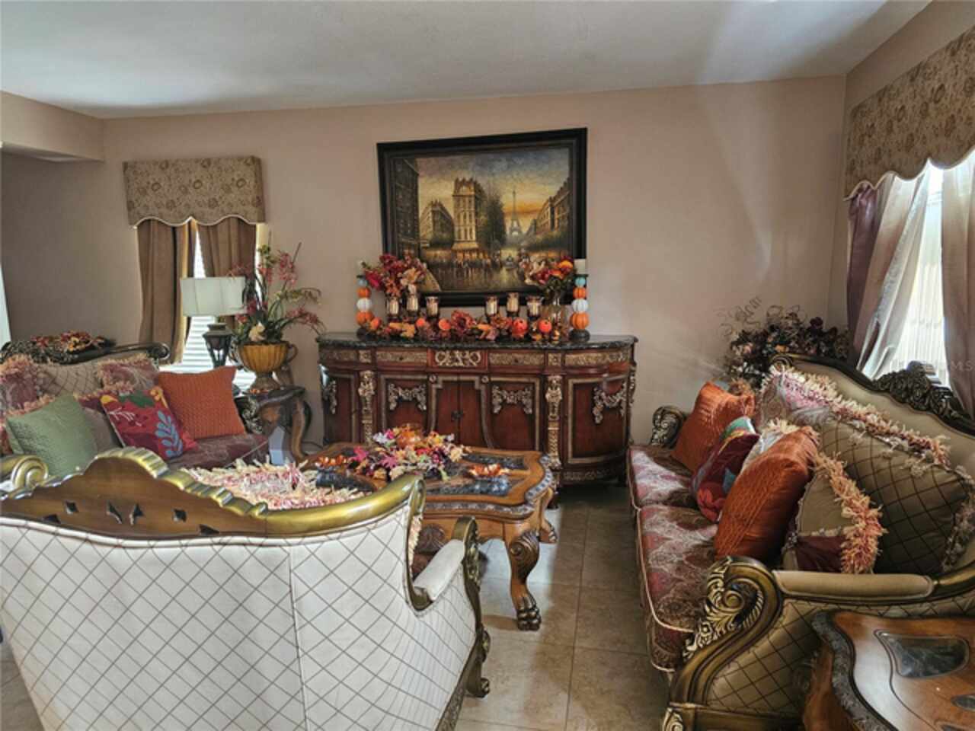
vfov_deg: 58.9
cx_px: 488
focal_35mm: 23
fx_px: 648
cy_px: 366
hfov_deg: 73.9
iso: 500
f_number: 1.7
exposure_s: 1/30
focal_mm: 6.3
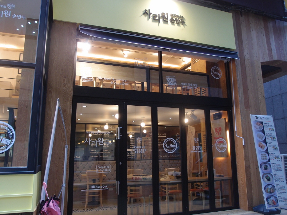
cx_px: 144
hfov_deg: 63.4
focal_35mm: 28
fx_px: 232
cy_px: 108
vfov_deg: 49.8
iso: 125
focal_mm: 6
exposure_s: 1/80
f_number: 2
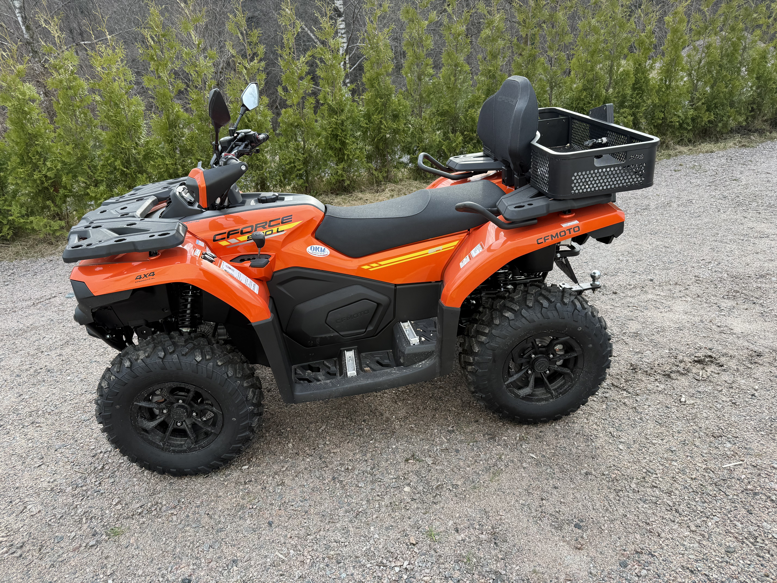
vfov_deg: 56.8
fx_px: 539
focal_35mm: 24
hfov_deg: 71.6
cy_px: 292
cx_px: 388
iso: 80
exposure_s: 1/510
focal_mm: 6.76
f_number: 1.78
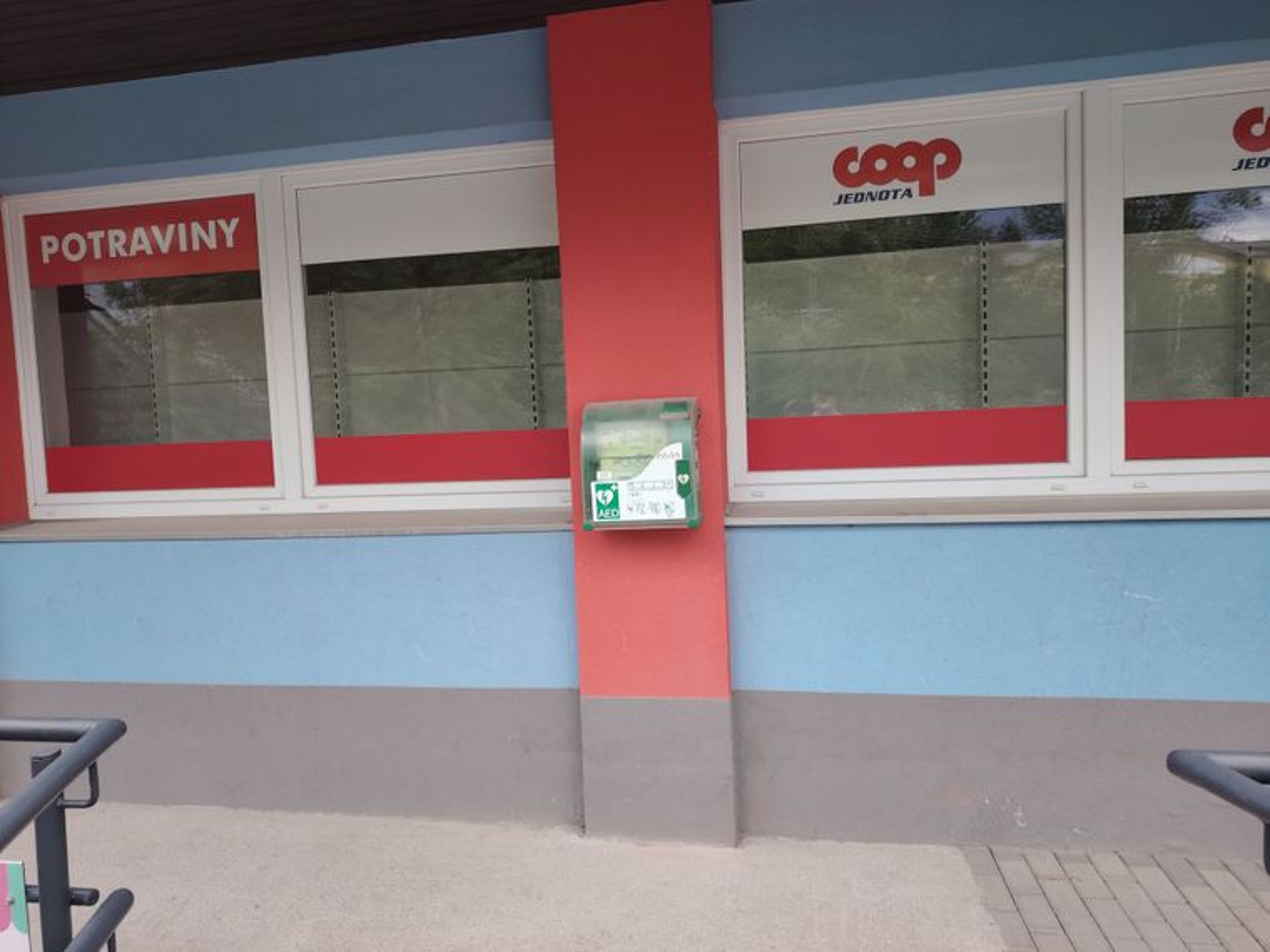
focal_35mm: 24
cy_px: 476
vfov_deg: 56.8
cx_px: 635
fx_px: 881
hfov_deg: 71.6
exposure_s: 1/100
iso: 132
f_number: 1.75
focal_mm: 5.25
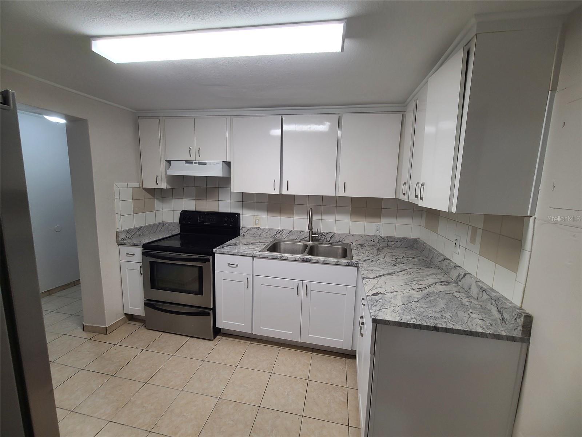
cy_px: 218
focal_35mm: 13
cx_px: 291
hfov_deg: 106.2
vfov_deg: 89.9
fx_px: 219
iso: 100
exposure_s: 1/60
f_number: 2.2
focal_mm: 2.2
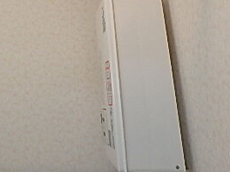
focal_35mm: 51
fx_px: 339
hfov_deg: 35.0
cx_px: 17
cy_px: -30
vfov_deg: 25.8
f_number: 3.5
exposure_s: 1/40
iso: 200
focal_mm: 3.7
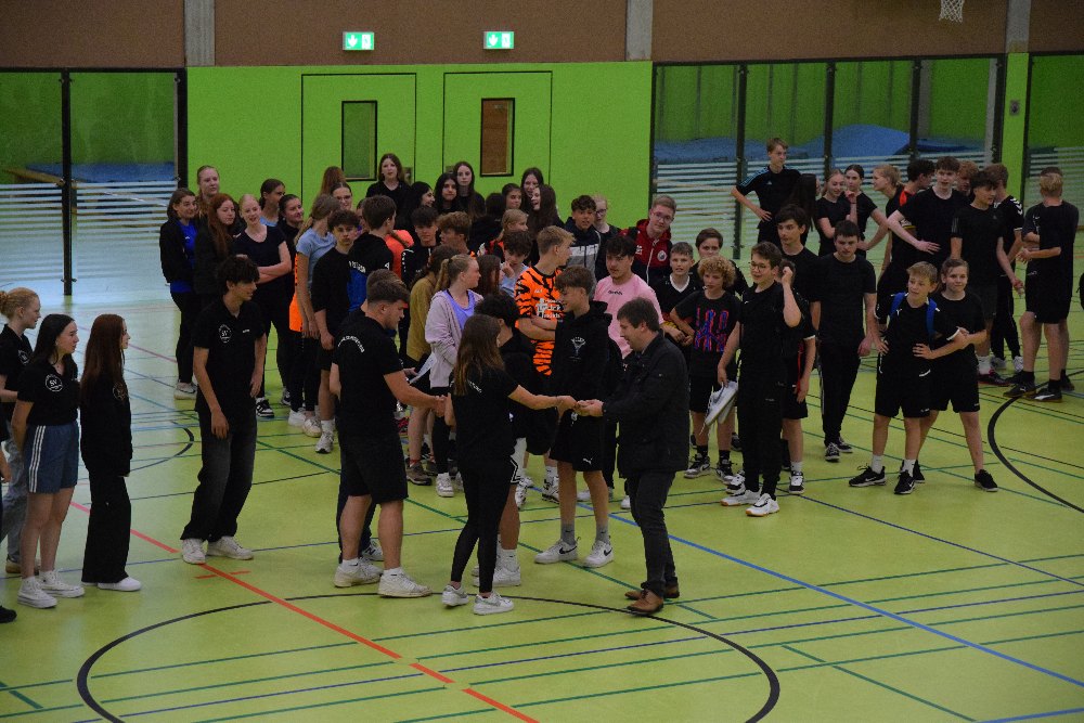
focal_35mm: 105
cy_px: 362
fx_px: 3162
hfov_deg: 19.5
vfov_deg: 13.0
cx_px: 542
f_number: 4
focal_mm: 70
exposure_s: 1/500
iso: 3200
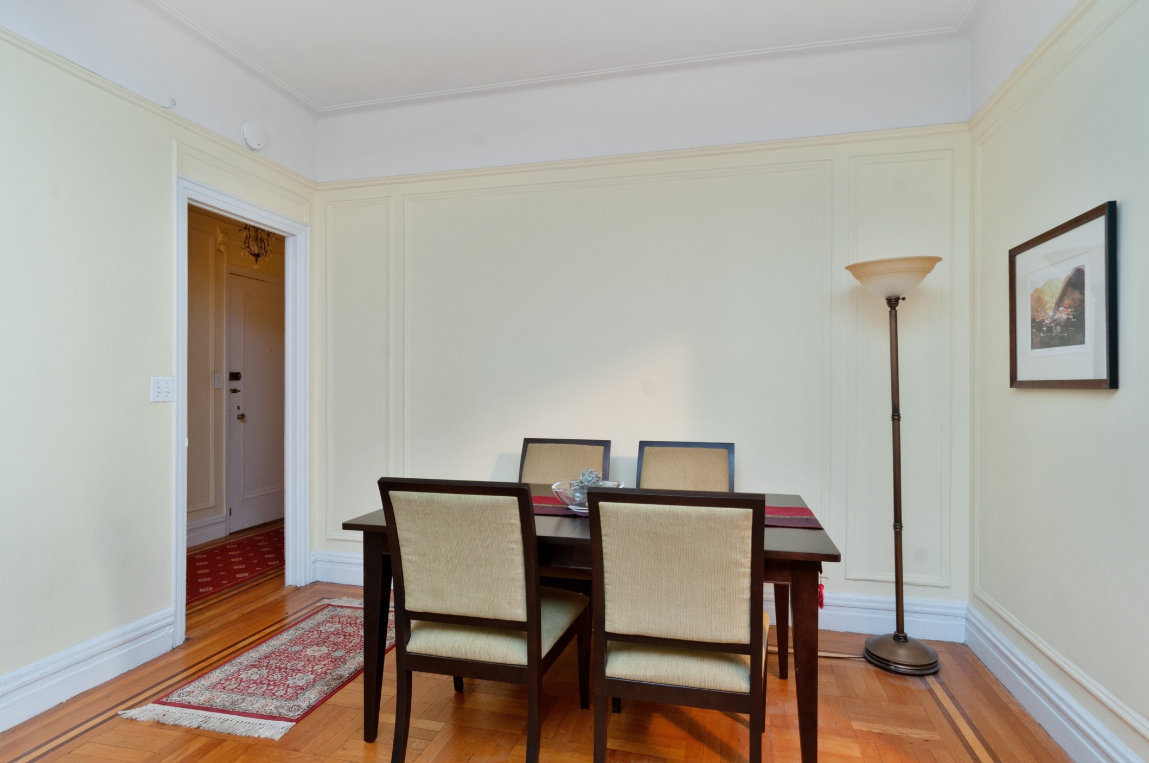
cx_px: 574
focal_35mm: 18
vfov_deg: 67.3
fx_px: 574
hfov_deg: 90.1
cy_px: 382
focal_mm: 12
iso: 200
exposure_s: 8
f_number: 9
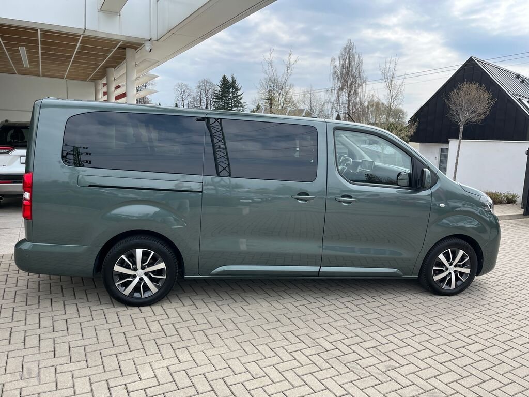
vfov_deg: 53.1
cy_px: 198
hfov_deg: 67.3
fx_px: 397
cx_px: 264
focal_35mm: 26
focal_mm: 5.1
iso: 50
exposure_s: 1/1672
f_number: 1.6
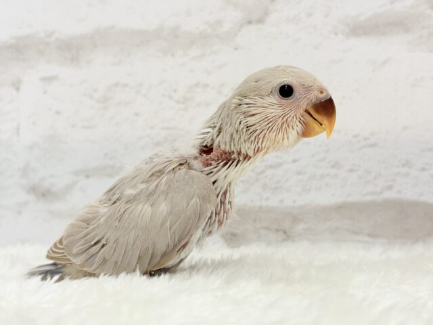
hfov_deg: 36.8
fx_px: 650
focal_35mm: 52
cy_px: 162
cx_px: 216
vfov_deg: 28.0
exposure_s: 1/50
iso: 40
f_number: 1.6
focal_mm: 5.96
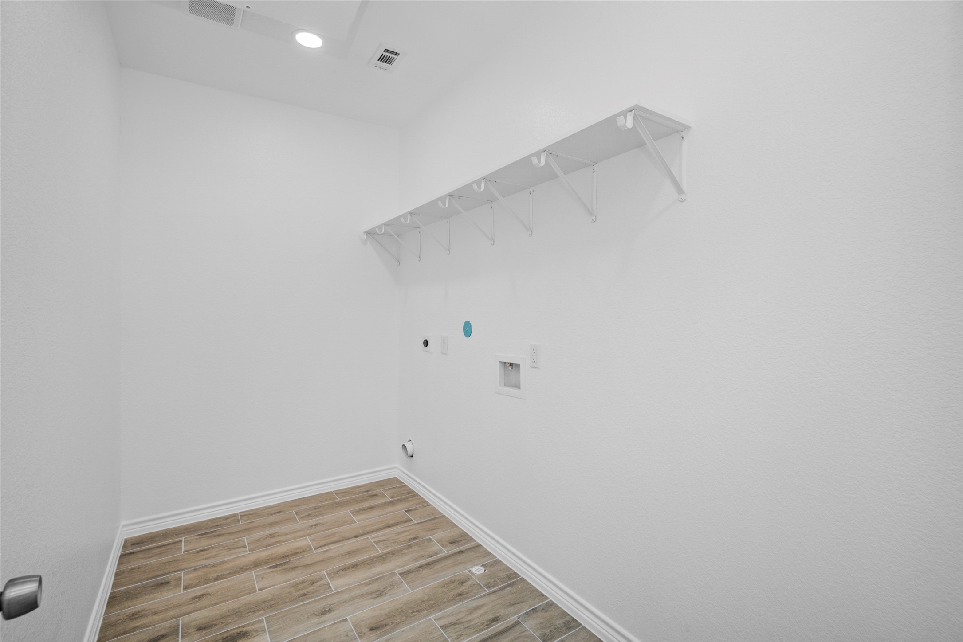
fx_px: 428
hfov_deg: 96.7
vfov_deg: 73.8
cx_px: 482
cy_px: 321
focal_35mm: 16
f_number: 8
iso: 160
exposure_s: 1/3.33
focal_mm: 16
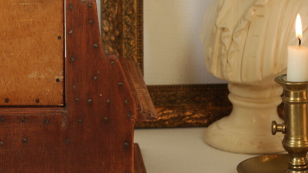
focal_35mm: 192
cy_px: -2
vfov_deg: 6.3
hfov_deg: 11.2
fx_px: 1568
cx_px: 71
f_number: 6.3
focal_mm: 50
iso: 200
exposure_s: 1/30
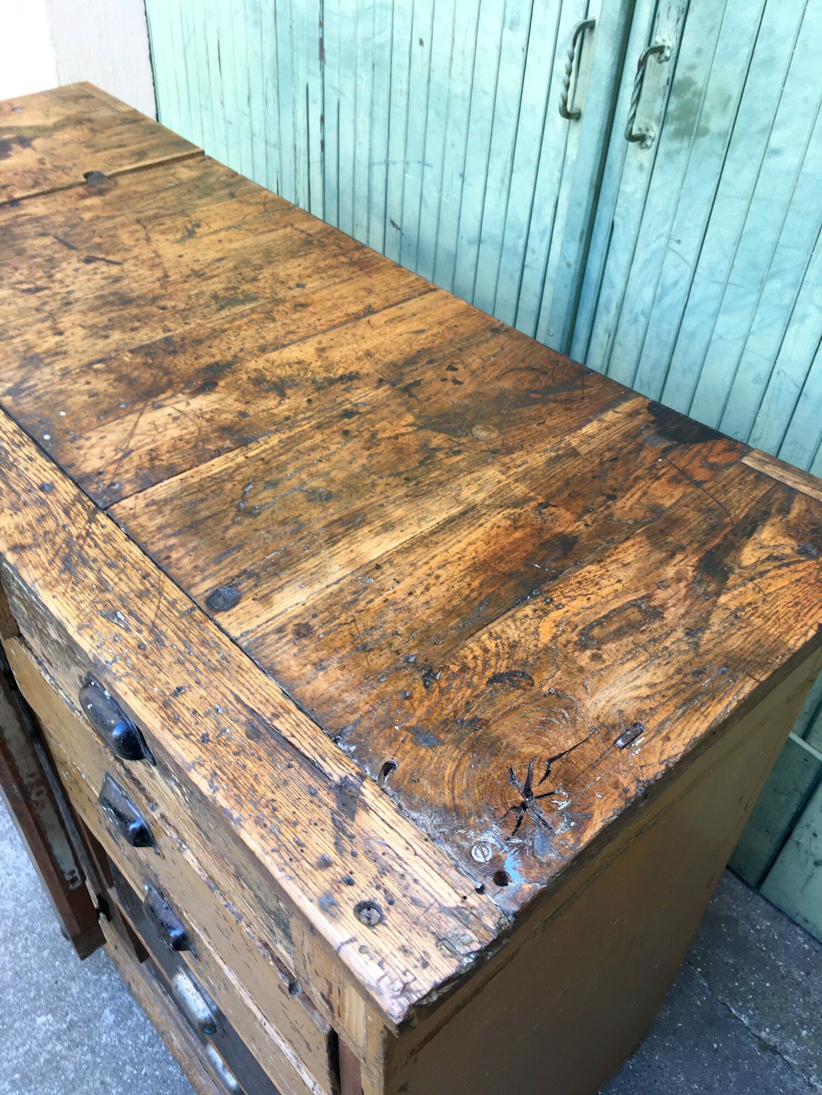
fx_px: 918
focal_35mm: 29
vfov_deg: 61.7
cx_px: 411
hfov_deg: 48.2
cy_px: 548
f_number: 2.2
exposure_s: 1/50
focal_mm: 4.15
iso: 32
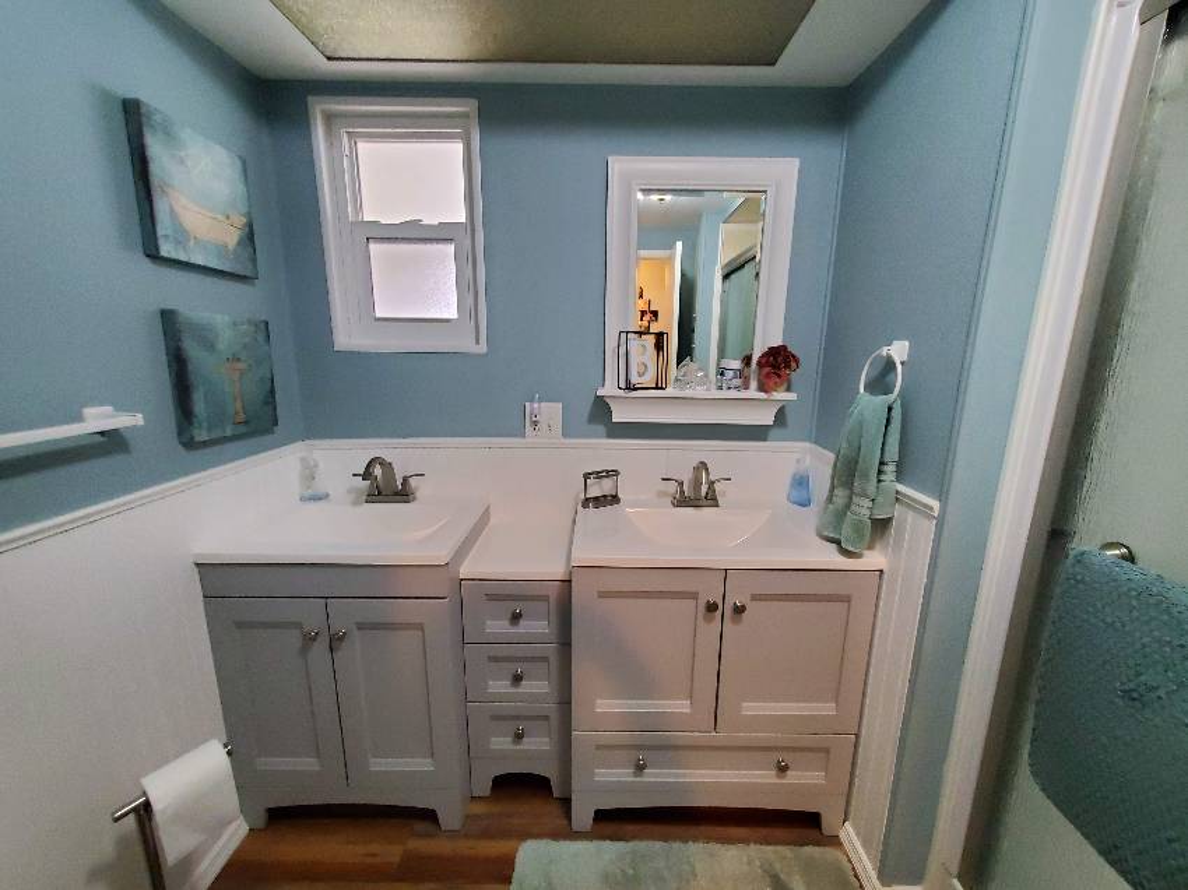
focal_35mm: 13
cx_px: 594
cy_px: 445
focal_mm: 1.8
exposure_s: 1/60
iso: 500
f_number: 2.2
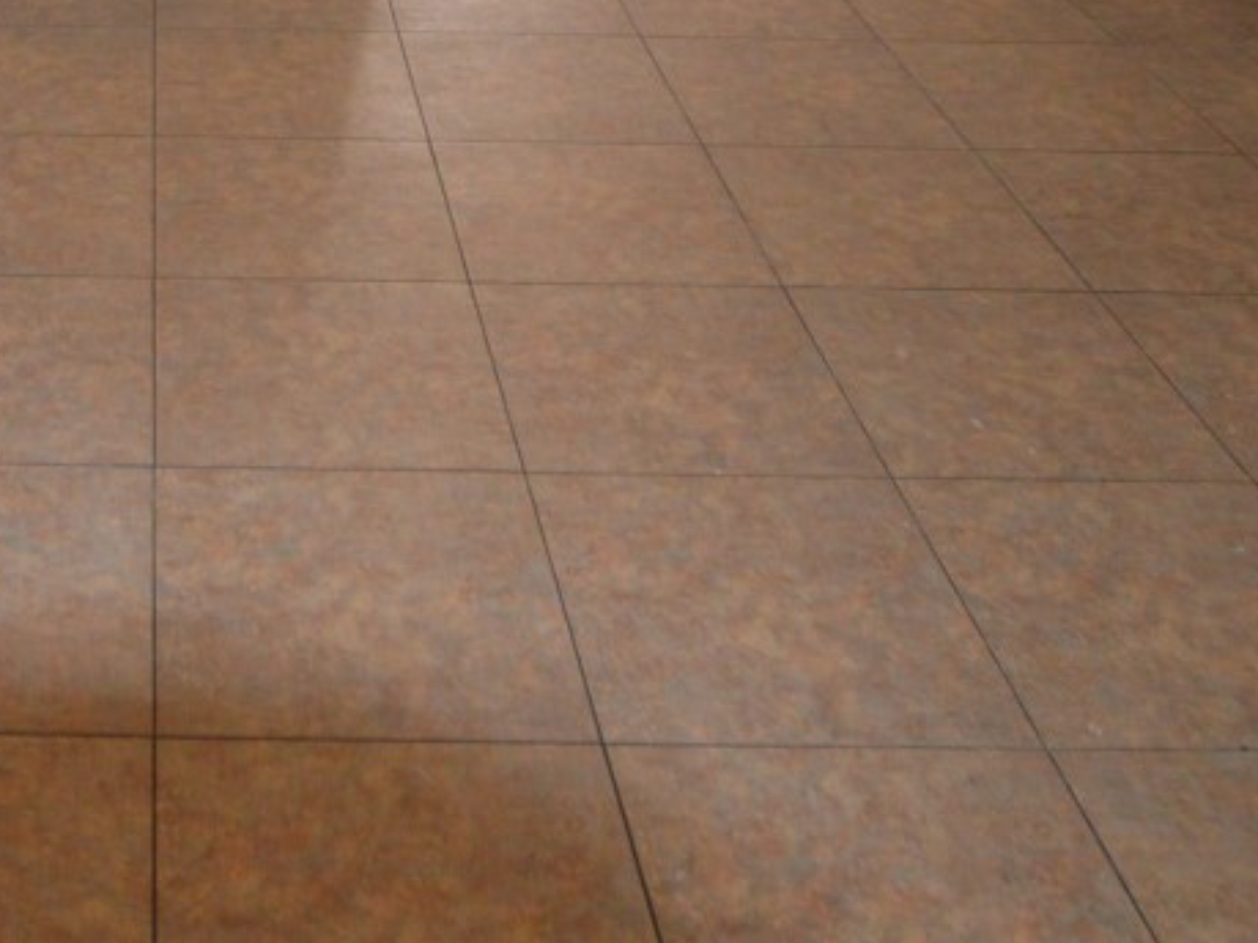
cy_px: -74
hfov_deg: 35.3
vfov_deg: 26.5
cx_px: 126
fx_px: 1853
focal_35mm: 51
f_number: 3.5
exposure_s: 1/60
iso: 560
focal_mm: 10
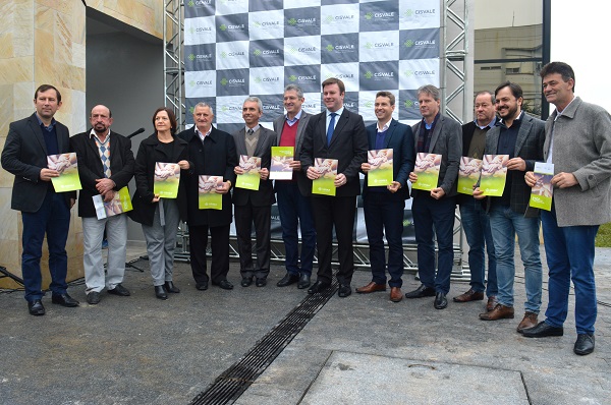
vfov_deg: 47.8
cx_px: 306
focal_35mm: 27
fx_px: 458
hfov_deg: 67.5
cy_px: 202
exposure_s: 1/125
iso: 400
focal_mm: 18
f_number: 7.1
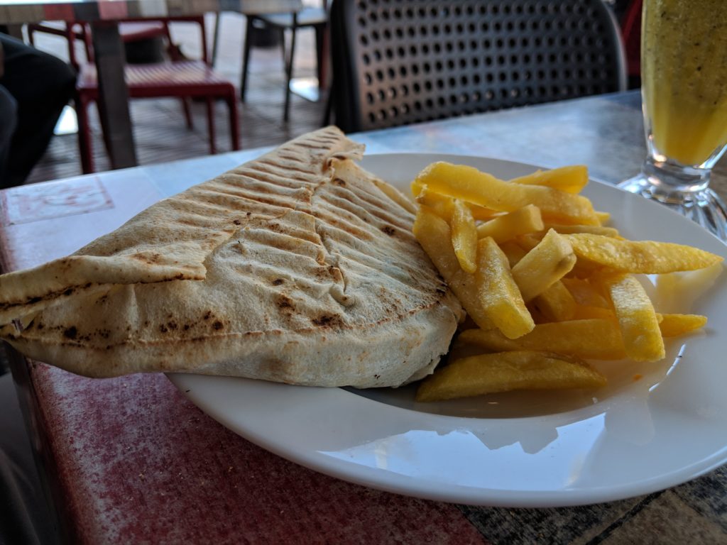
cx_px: 364
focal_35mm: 27
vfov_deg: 51.4
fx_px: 567
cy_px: 272
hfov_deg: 65.3
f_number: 1.8
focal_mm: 4.44
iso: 50
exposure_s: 1/272
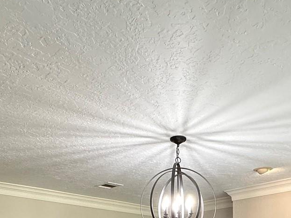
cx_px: 149
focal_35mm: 46
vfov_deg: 26.9
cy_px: 278
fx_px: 387
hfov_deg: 41.2
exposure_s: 1/120
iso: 250
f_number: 2.2
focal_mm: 2.22
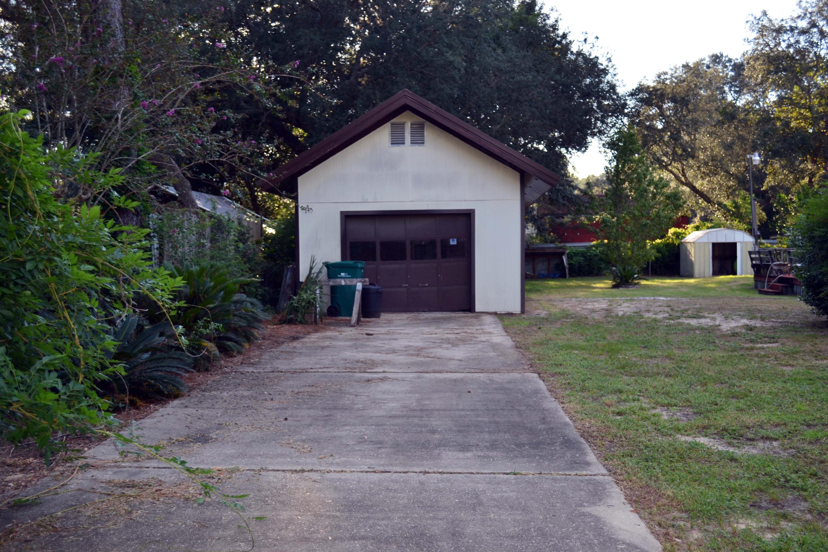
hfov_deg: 49.6
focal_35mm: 39
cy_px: 276
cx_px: 414
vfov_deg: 34.2
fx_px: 897
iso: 100
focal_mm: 26
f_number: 4.5
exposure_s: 1/200
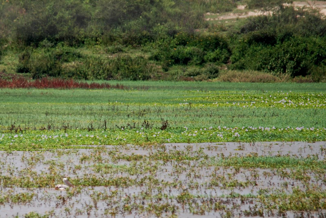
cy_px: 109
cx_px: 163
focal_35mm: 750
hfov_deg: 2.7
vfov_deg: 1.8
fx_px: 6801
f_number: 6.3
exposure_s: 1/640
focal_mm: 500
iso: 200
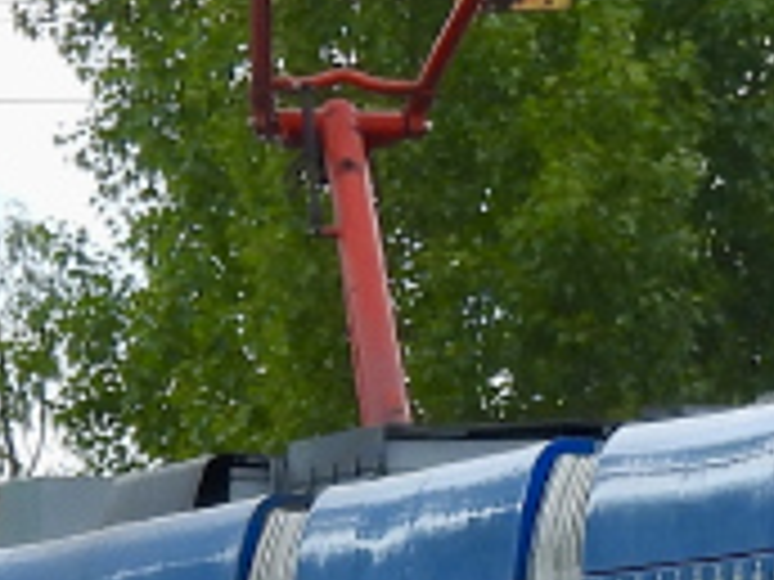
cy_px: 506
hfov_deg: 1.3
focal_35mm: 1515
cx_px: 1107
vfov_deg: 1.0
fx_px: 33875
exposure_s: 1/200
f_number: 4.5
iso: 100
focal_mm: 35.7
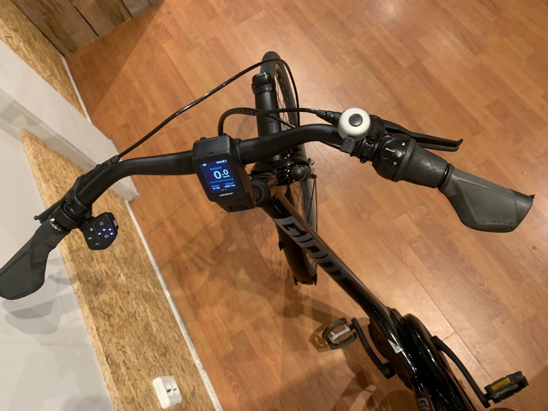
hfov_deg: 67.3
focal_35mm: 26
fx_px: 412
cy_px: 206
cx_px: 274
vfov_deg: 53.1
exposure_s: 1/50
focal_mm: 4.25
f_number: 1.8
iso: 200
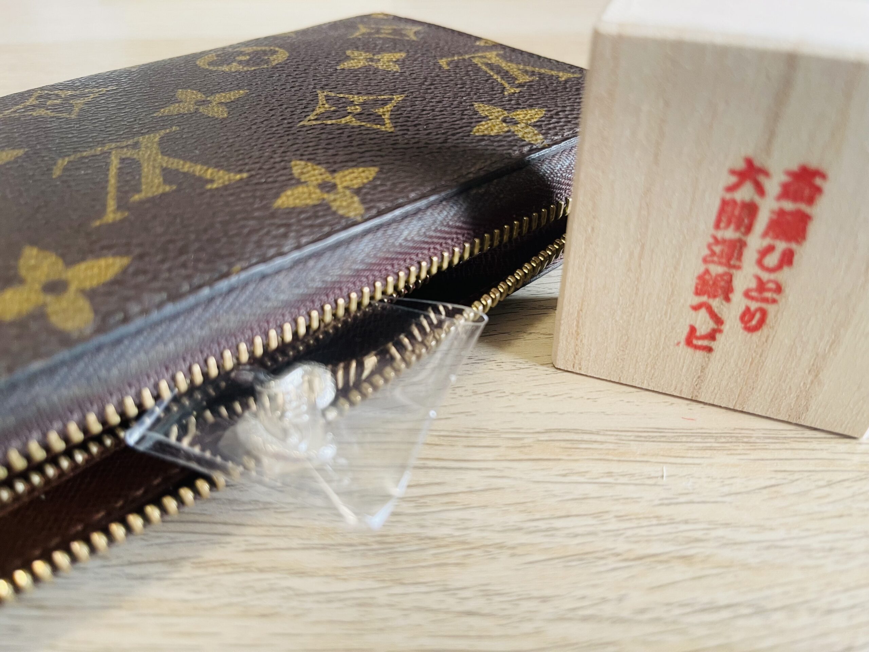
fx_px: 653
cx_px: 434
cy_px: 326
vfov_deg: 53.1
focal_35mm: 26
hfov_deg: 67.3
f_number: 1.6
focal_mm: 5.1
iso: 125
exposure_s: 1/60
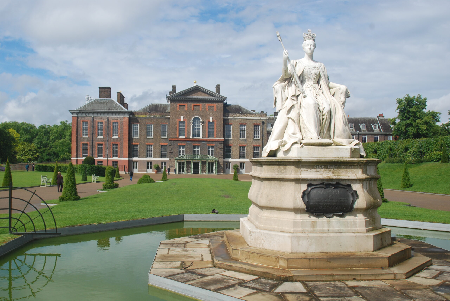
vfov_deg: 37.0
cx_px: 225
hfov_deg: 53.1
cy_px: 150
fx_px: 451
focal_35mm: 36
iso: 200
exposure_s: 1/500
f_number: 9
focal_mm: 24
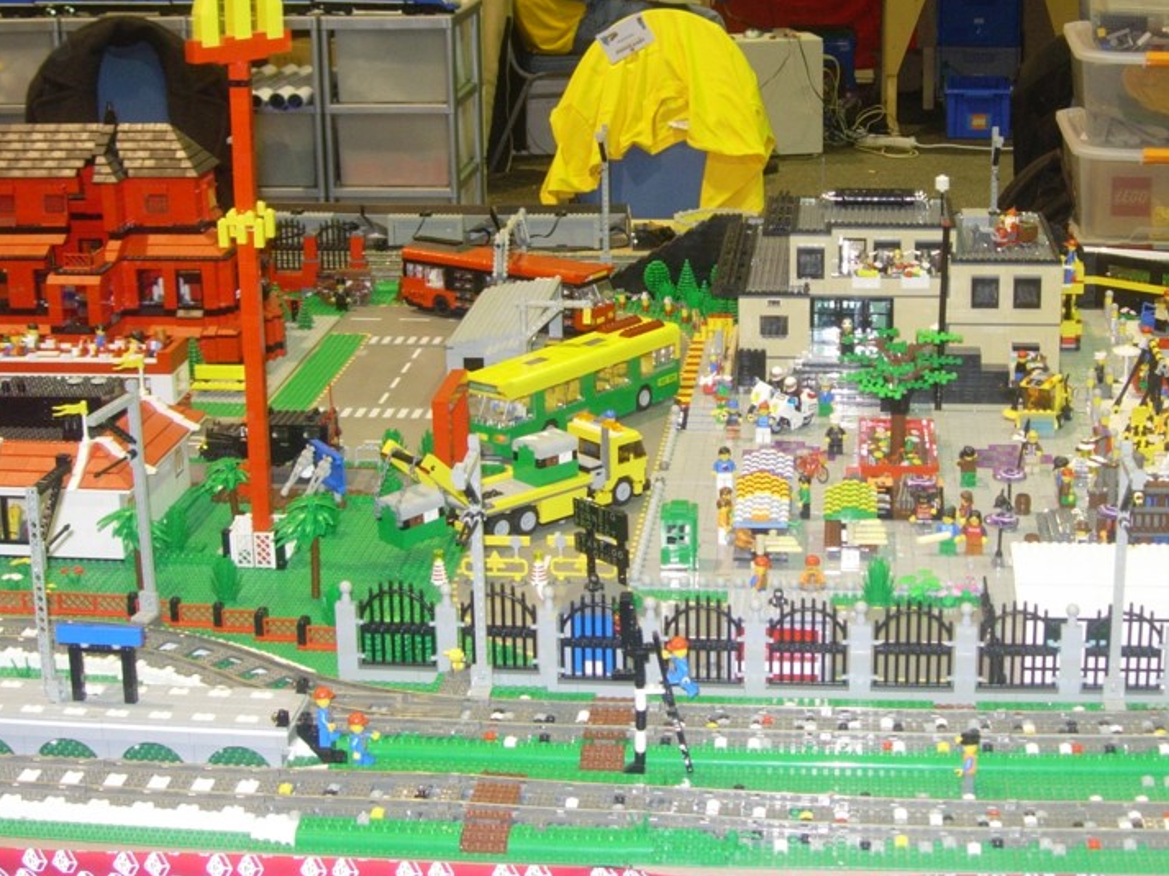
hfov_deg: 30.1
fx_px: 2160
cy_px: 341
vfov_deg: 22.9
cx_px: 751
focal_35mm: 64
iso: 79
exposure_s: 1/10.6
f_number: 2.8
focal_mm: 7.8
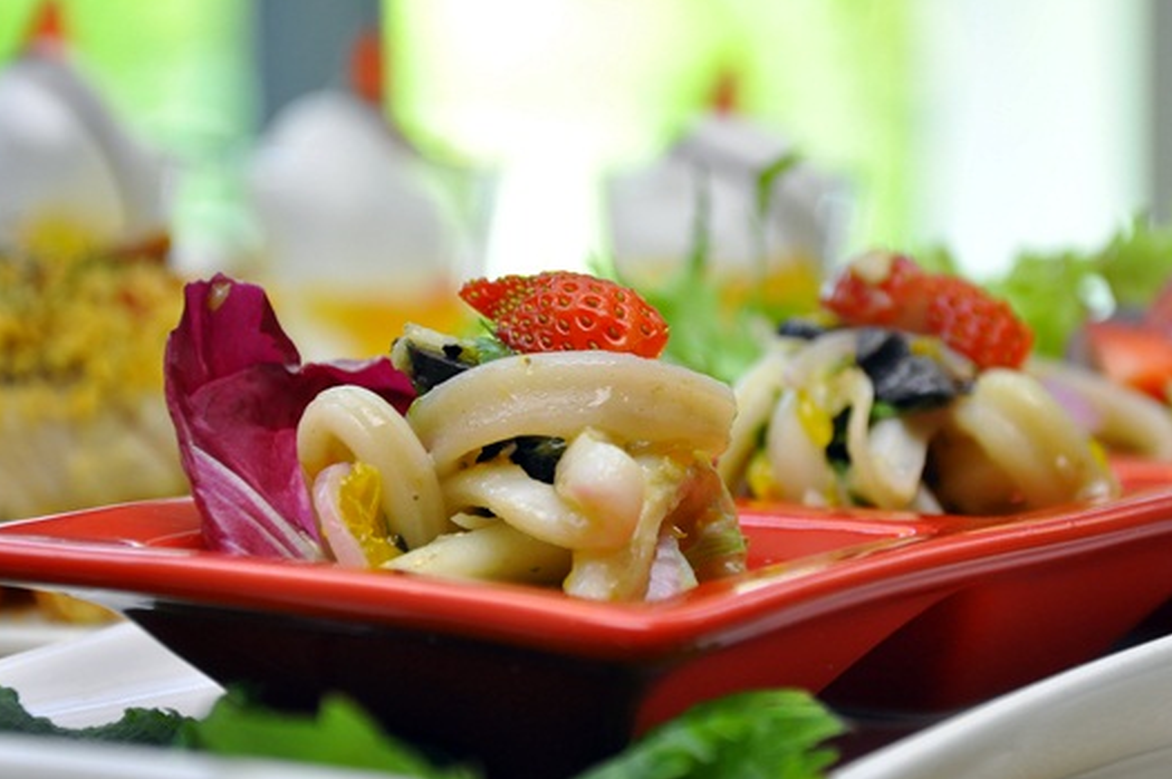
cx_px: 647
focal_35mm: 171
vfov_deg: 8.0
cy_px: 391
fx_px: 5562
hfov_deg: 12.0
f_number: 5.6
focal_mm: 92
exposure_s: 1/100
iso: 800
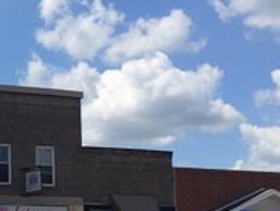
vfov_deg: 15.3
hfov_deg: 18.8
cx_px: -94
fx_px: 777
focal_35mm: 96
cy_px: 182
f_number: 2.2
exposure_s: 1/3425
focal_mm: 4.15
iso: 32
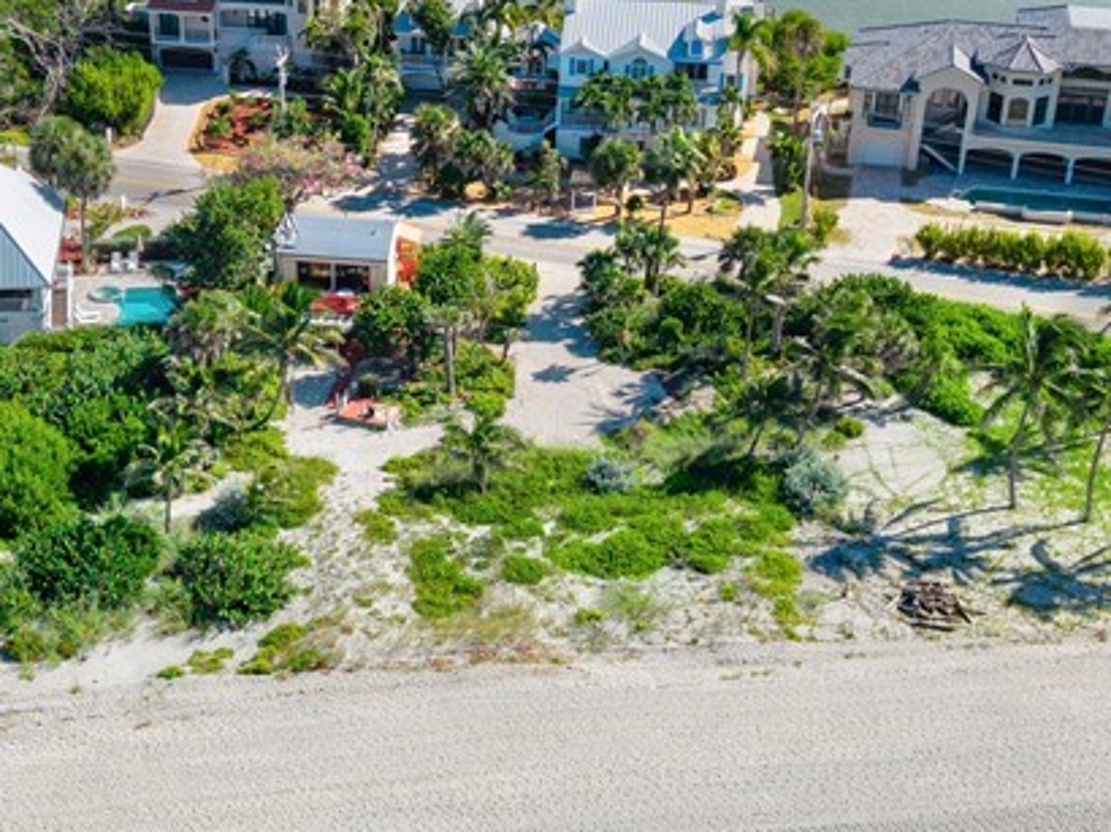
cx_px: 393
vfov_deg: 24.4
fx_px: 1925
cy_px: 408
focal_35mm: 60
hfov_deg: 32.0
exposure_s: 1/320
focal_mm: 8.67
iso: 100
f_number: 1.8
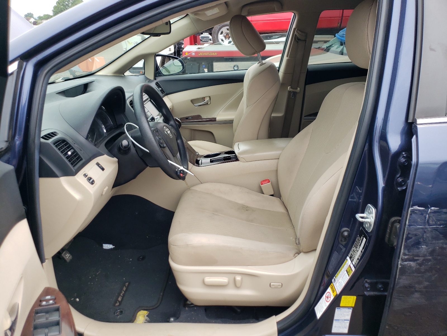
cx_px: 224
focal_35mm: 26
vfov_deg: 53.1
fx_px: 336
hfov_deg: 67.3
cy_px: 168
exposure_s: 1/500
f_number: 1.5
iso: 50
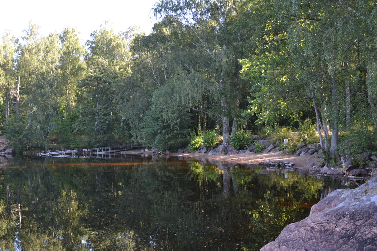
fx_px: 335
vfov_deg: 41.1
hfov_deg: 58.6
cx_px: 173
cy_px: 136
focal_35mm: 32
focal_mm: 18
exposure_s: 1/125
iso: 180
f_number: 4
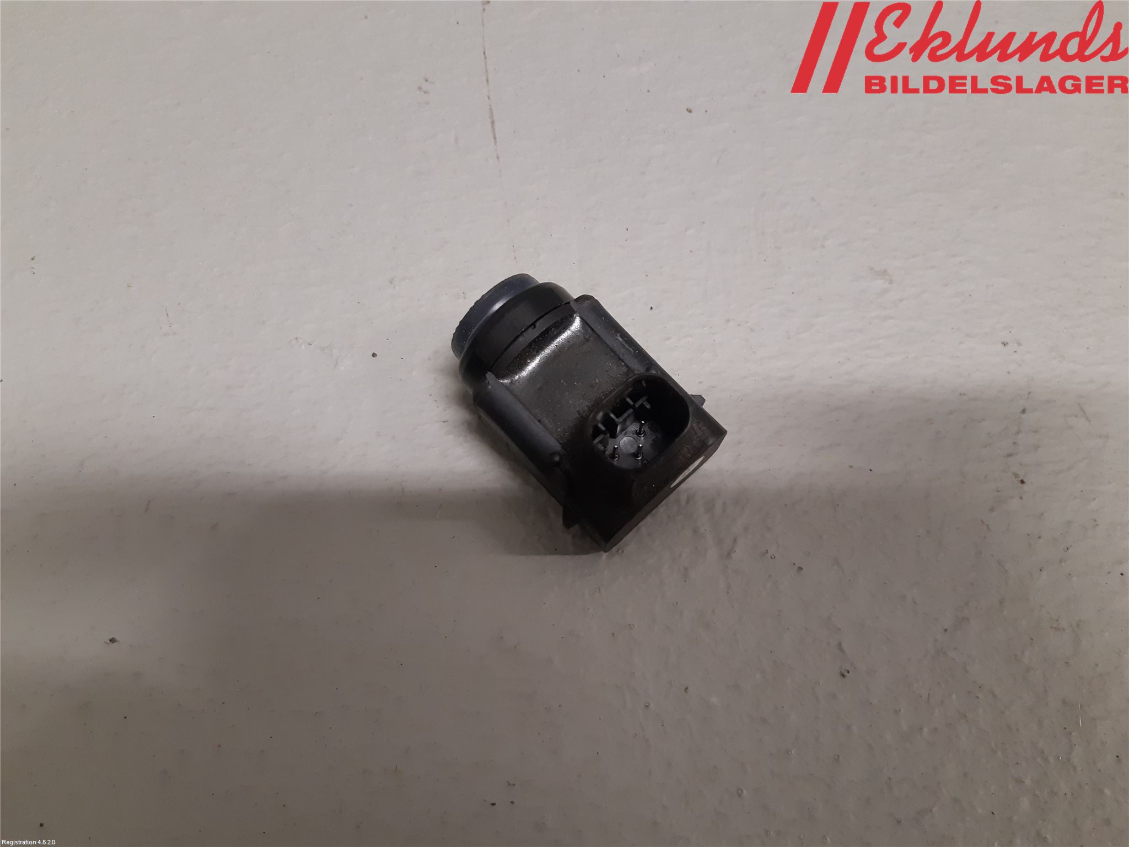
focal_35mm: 26
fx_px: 848
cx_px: 564
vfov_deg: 53.1
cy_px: 424
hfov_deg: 67.3
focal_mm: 3.93
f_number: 1.7
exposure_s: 1/50
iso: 160
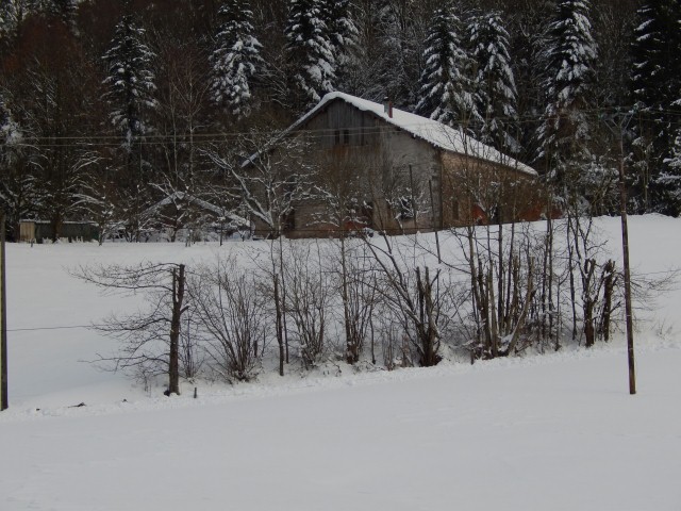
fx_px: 2794
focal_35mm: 142
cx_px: 340
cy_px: 256
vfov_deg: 10.4
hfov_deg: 13.9
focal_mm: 25.3
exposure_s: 1/400
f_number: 4.9
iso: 125
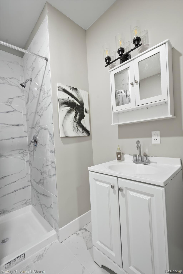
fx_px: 114
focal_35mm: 15
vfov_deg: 100.4
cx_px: 92
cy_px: 137
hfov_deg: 77.3
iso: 400
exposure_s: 1/2
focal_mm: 10
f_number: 10
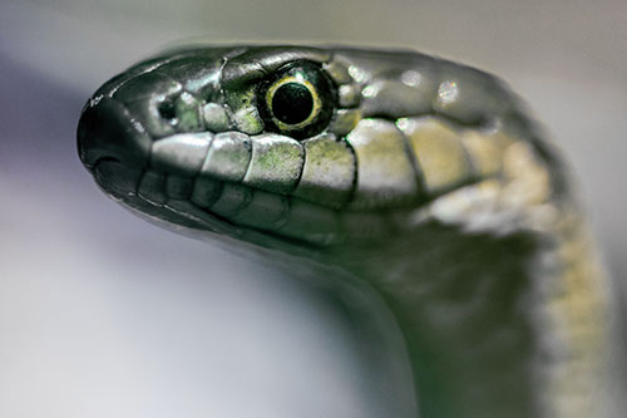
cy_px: 209
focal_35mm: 210
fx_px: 3656
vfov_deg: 6.5
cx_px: 314
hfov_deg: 9.8
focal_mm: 210
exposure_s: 1/2500
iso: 720
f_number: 8.5
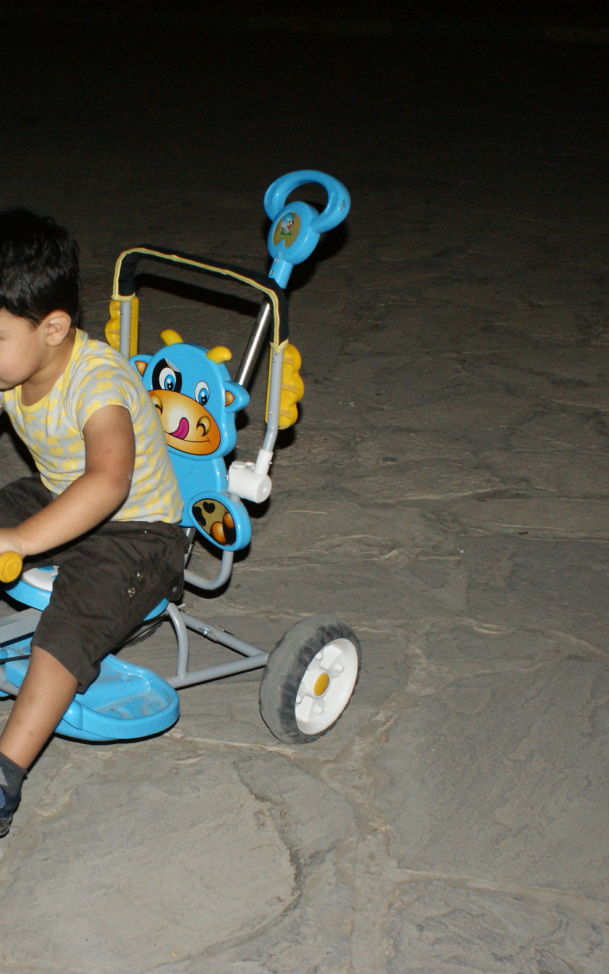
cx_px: 154
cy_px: 485
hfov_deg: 25.1
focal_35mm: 51
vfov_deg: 39.6
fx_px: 1354
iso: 400
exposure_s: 1/60
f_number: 5.6
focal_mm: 22
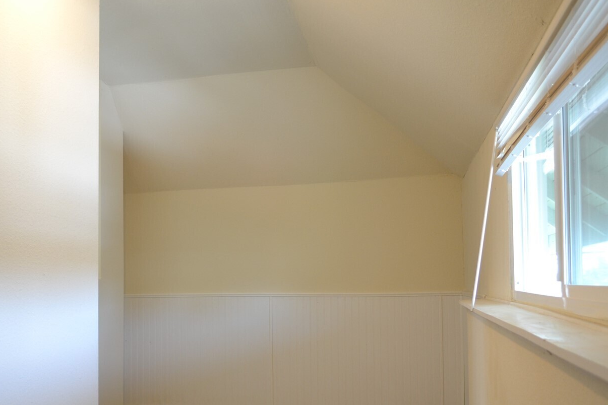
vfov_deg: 35.0
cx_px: 229
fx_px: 642
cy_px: 239
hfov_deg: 50.2
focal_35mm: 38
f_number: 3.5
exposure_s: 1/25
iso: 400
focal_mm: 18
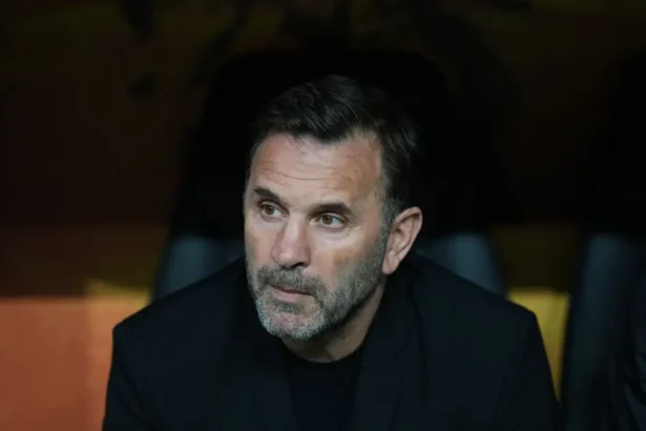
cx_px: 323
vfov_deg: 11.1
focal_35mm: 123
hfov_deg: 16.7
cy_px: 216
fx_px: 2207
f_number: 2.8
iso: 2000
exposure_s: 1/640
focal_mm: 123
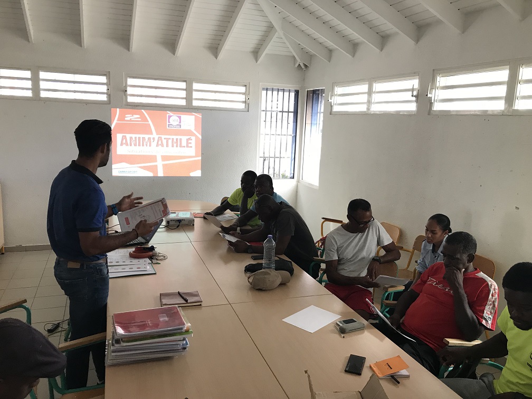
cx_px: 266
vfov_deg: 49.7
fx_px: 430
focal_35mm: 28
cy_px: 200
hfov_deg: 63.4
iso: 32
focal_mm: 3.99
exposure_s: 1/33
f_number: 1.8
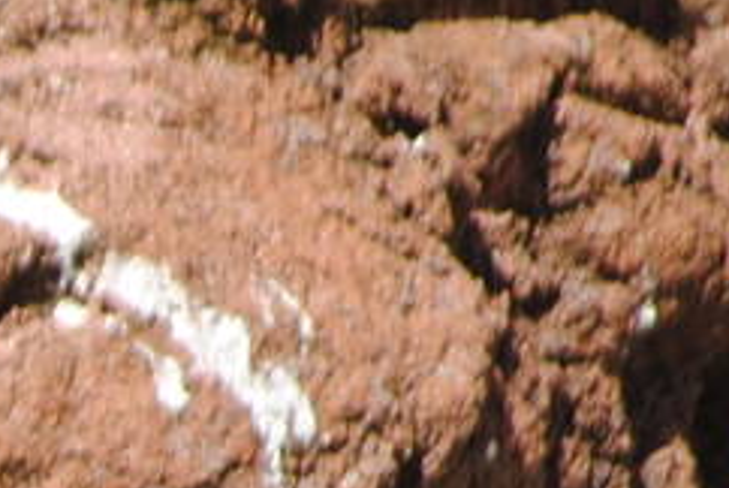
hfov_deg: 1.0
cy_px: 1170
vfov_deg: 0.7
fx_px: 40163
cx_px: -1196
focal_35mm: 1981
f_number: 8
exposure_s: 1/200
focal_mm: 200
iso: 100
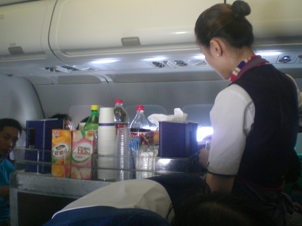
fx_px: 332
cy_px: 113
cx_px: 151
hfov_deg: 49.0
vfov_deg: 37.7
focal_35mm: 38
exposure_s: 1/40
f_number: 3.1
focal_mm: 6.3
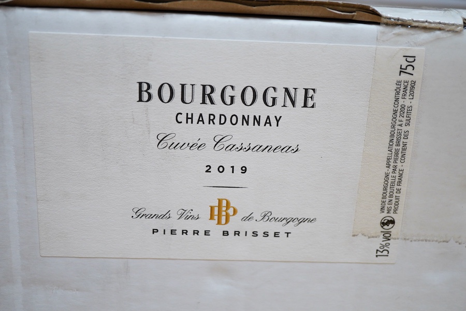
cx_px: 233
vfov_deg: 29.9
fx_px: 582
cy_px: 156
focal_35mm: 45
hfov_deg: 43.6
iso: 1250
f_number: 3.5
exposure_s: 1/125
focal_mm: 30
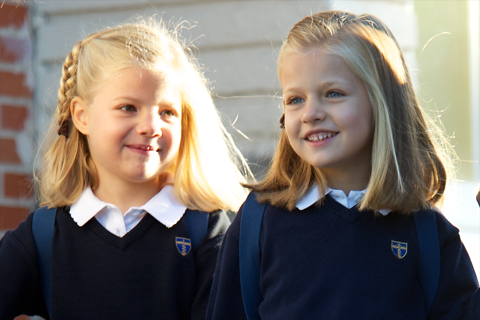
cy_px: 160
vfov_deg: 5.7
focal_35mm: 240
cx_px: 240
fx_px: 3200
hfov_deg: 8.6
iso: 800
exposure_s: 1/400
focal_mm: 240
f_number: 5.3
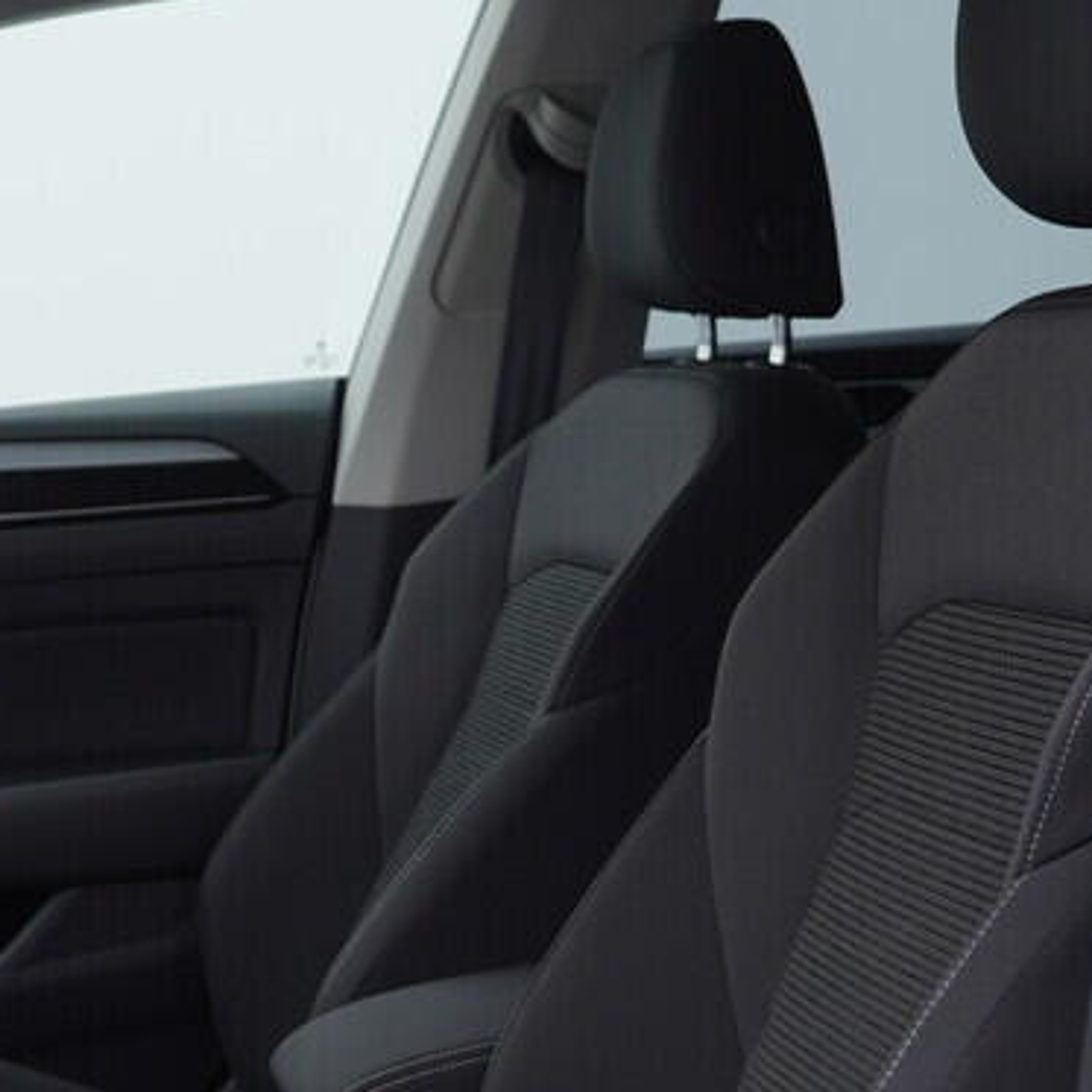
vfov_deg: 20.6
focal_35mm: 84
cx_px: 340
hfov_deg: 20.6
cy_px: 713
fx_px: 2998
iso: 125
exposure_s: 1/60
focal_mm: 24
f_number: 4
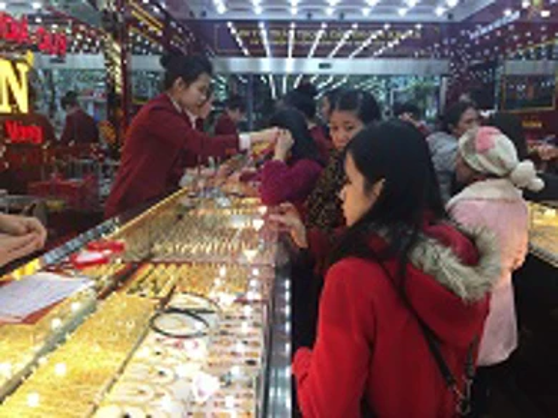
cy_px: 209
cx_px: 279
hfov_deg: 61.7
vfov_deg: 48.2
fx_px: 467
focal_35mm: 29
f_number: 2.2
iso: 50
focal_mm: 4.15
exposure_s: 1/120
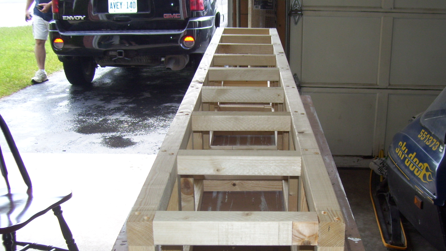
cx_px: 247
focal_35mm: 50
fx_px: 591
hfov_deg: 41.3
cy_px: 185
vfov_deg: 23.7
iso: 80
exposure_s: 1/160
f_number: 2.7
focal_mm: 6
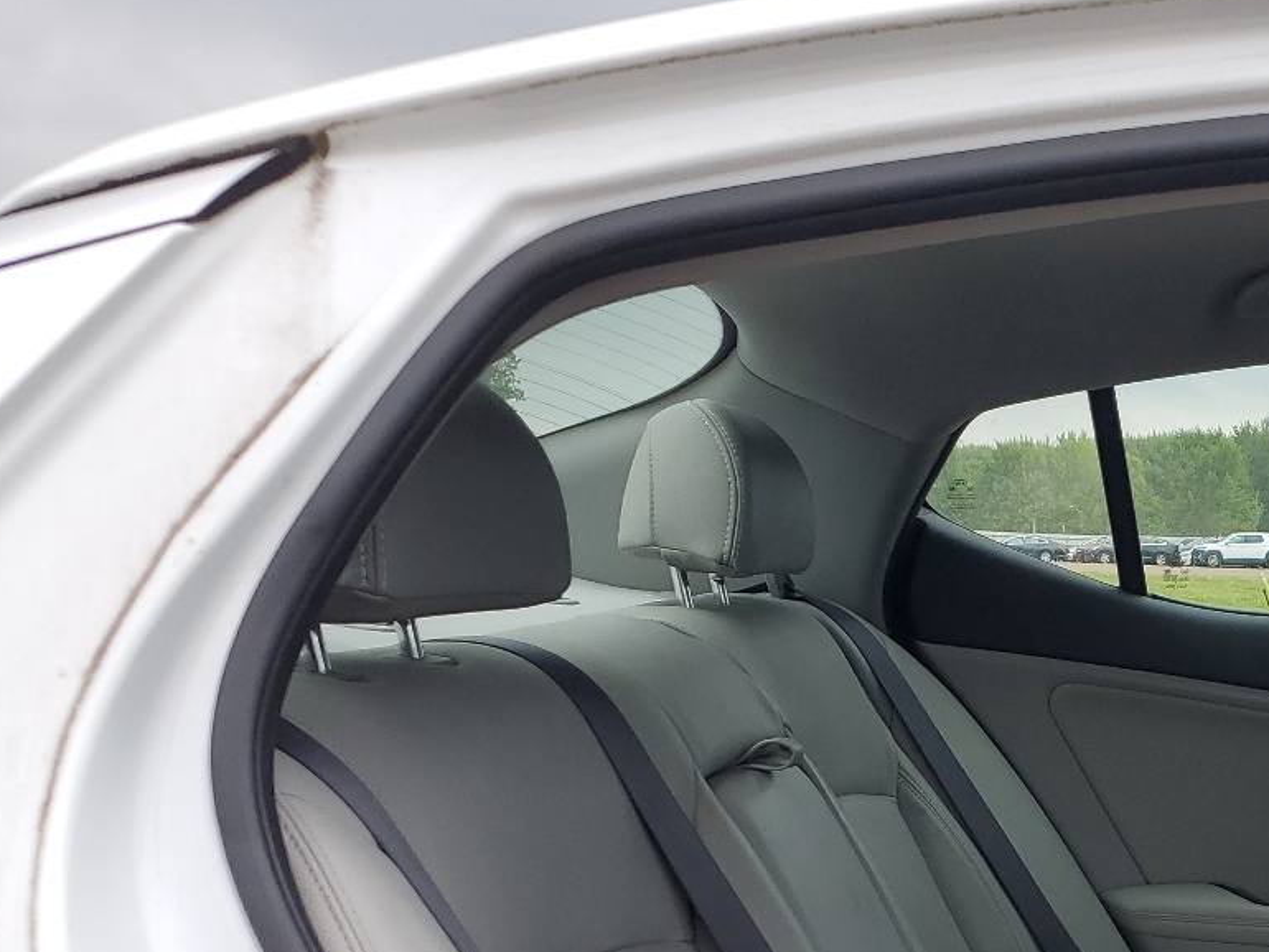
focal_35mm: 54
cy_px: 977
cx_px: 1241
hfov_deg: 32.9
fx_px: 1980
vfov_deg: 25.6
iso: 50
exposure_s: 1/500
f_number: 1.5
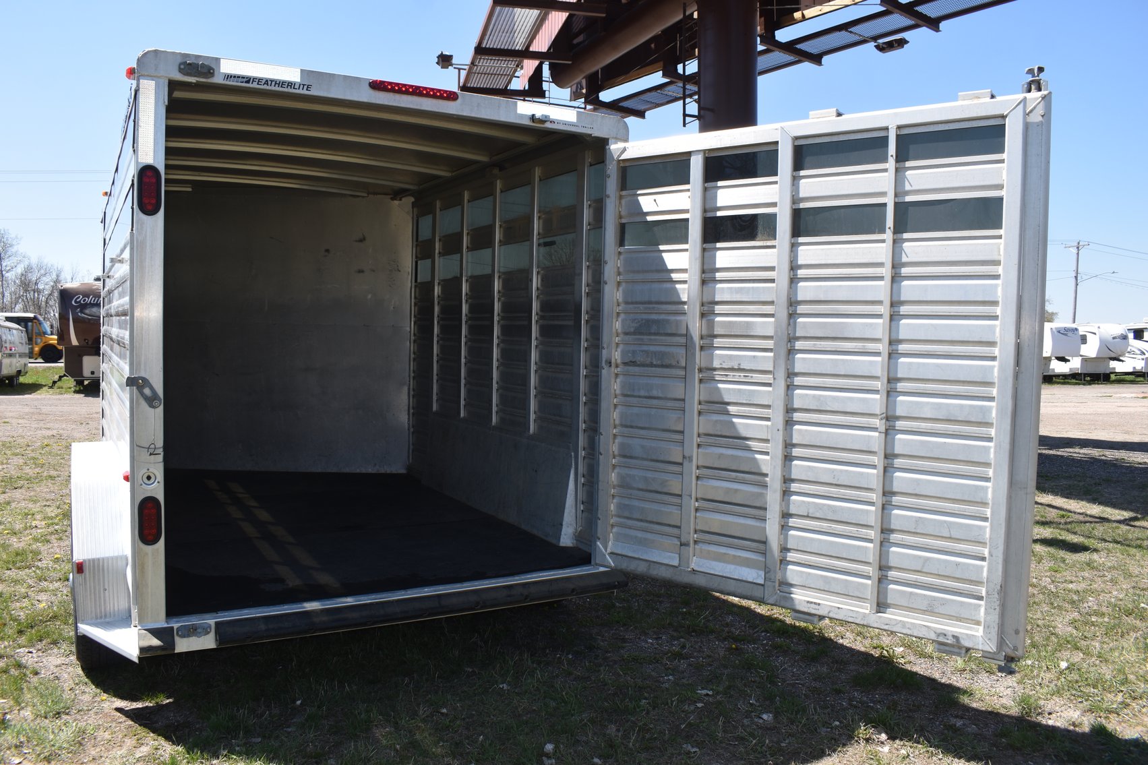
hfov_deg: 67.4
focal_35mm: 27
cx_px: 574
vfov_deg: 47.9
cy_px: 382
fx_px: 861
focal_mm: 18
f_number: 7.1
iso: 100
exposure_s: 1/200
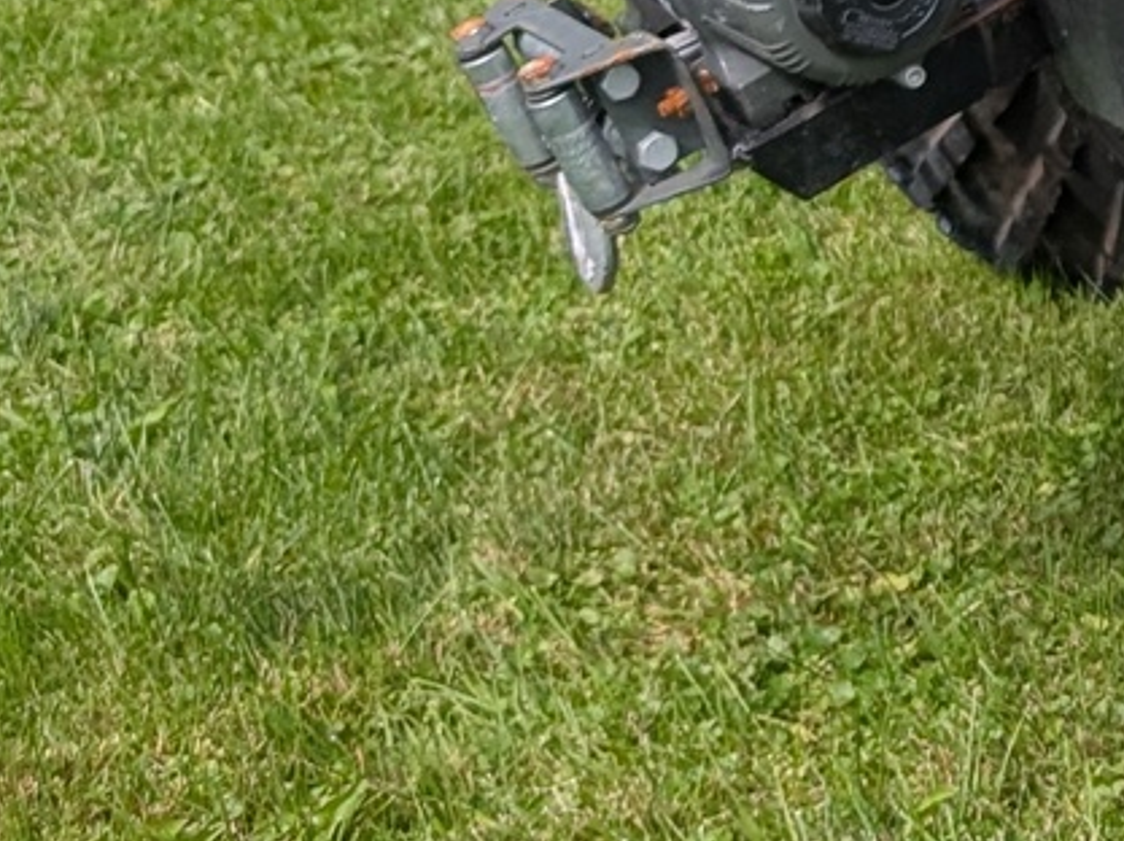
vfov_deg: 12.1
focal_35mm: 118
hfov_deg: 14.4
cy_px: -302
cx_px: 2124
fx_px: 3828
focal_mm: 6.9
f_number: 1.68
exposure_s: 1/1357
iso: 21
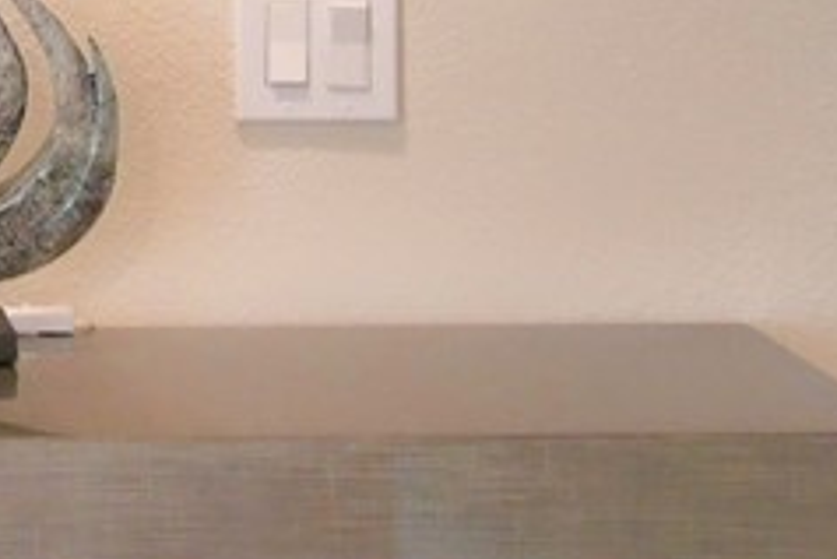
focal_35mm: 107
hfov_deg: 18.3
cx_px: -93
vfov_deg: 12.0
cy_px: -381
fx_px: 2489
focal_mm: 10
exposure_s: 1/50
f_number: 4.5
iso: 400
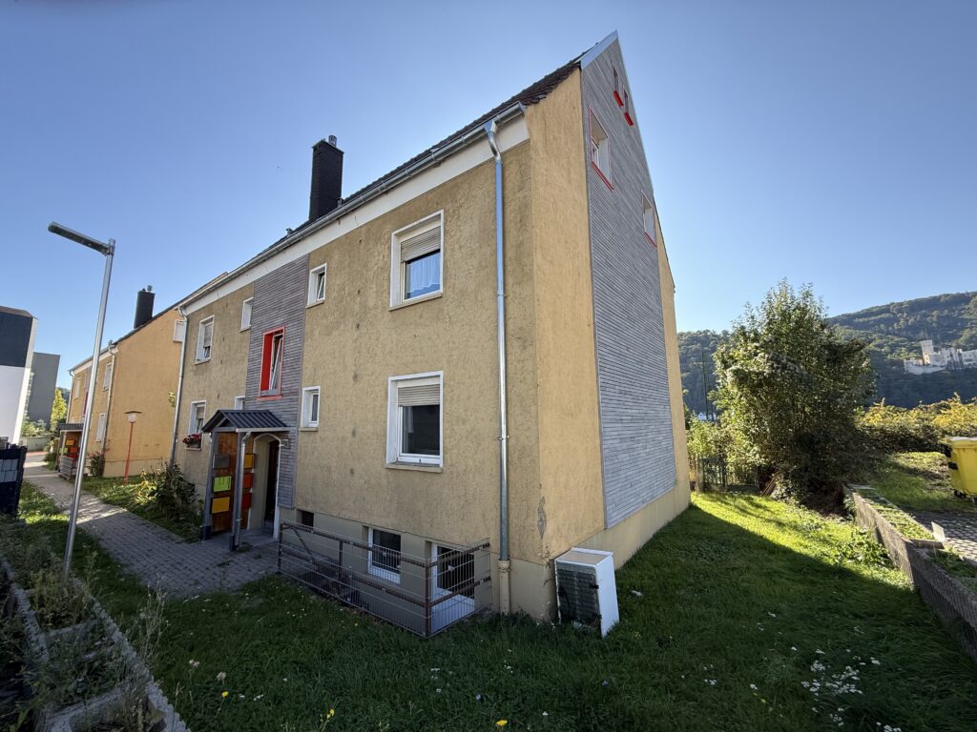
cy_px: 366
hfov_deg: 102.1
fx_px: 395
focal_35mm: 14
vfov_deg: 85.7
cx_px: 488
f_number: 2.2
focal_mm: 2.22
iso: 64
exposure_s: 1/679
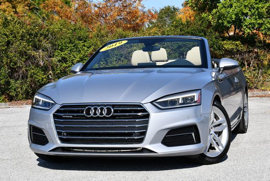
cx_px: 135
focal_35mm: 80
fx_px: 601
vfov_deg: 17.1
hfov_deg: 25.3
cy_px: 90
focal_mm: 40
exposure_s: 1/320
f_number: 9
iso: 100
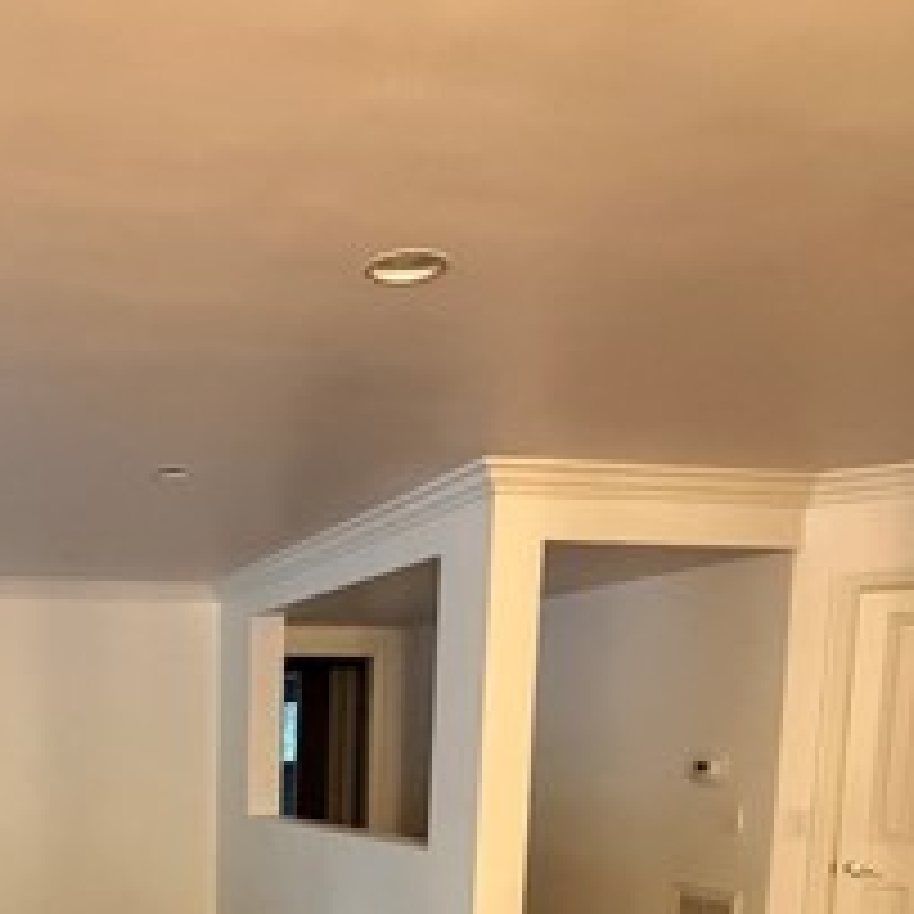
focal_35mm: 39
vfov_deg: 38.5
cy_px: 891
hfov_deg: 39.6
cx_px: 86
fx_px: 1165
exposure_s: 1/60
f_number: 2.2
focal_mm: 2.22
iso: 1000
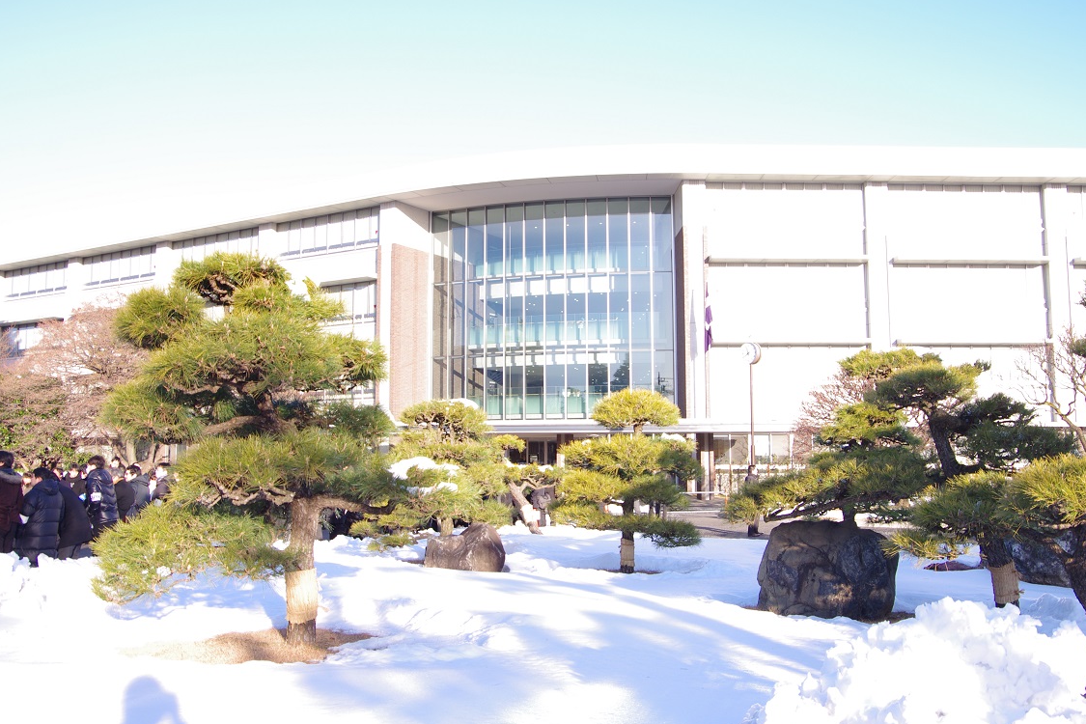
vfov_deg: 39.4
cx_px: 542
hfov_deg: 56.5
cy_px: 348
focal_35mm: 34
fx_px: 1011
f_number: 6.3
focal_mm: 21
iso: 100
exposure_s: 1/60
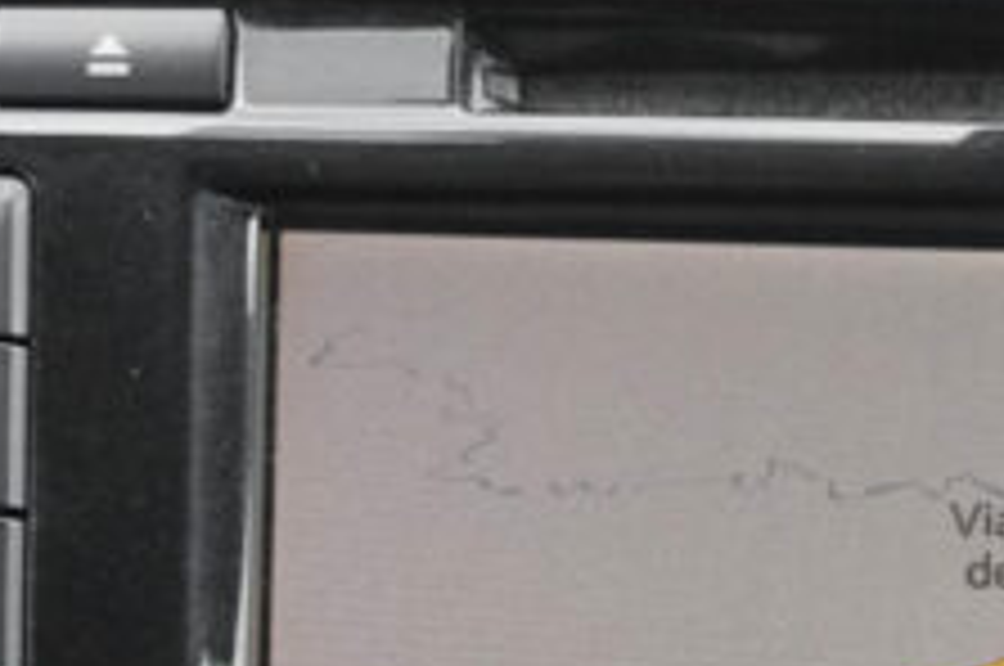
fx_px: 3843
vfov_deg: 9.6
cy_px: 970
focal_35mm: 138
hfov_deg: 14.3
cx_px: 1297
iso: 2000
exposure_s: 1/180
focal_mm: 20.3
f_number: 9
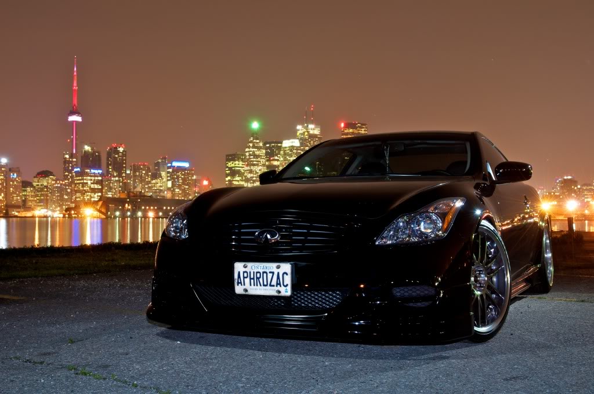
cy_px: 197
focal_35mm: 42
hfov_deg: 46.5
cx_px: 297
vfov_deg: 31.8
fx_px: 692
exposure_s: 30
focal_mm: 28
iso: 200
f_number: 8
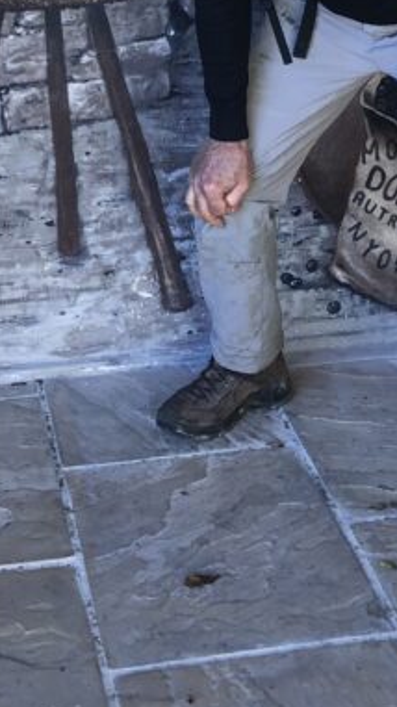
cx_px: 100
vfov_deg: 23.9
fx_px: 1536
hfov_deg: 14.7
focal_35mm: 82
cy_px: -115
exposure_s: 1/50
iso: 20
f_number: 1.8
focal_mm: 3.99
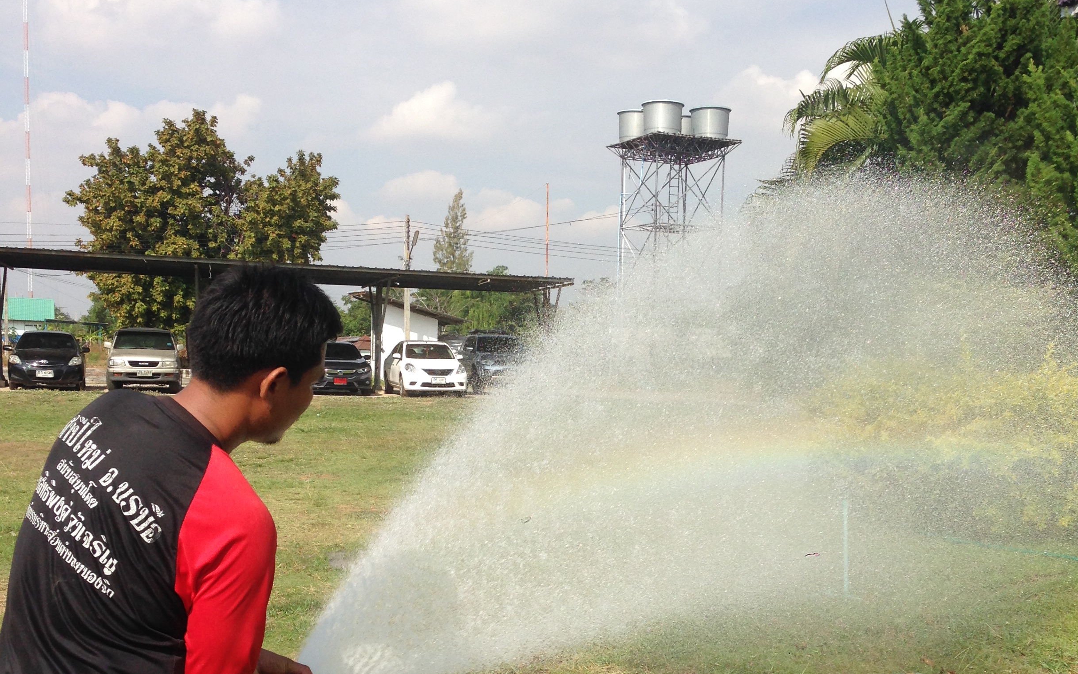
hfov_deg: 42.6
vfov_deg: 27.2
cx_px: 542
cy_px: 481
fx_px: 1381
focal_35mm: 47
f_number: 2.4
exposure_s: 1/2008
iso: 50
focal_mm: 4.12
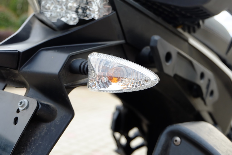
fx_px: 284
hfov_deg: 44.5
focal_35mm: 44
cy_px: 78
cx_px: 116
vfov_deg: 30.5
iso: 400
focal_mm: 29.5
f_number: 4.7
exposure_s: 1/60
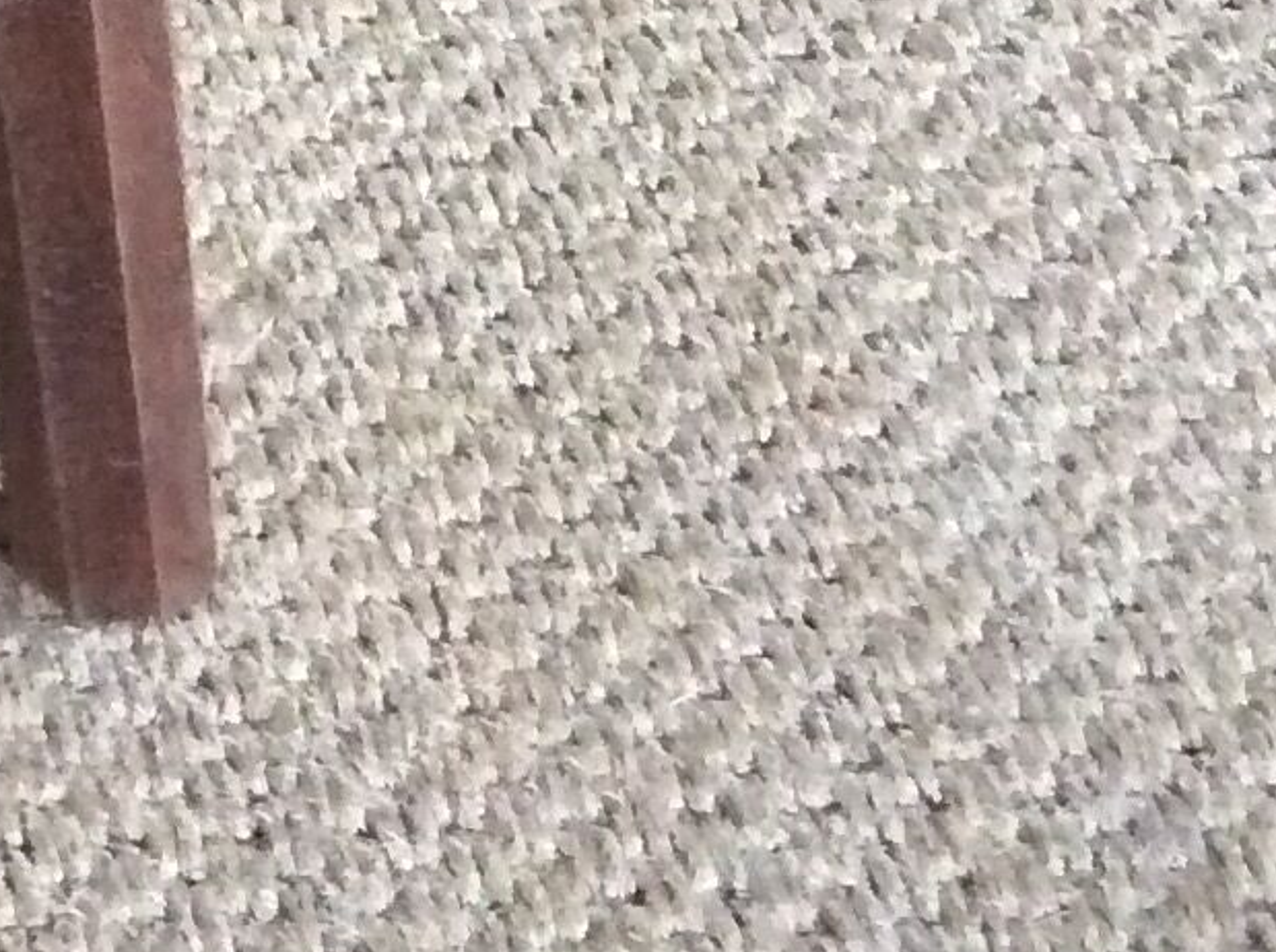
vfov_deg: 11.0
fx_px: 4931
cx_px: -985
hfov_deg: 13.3
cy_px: 167
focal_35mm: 134
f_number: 2.4
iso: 500
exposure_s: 1/17
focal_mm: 3.3
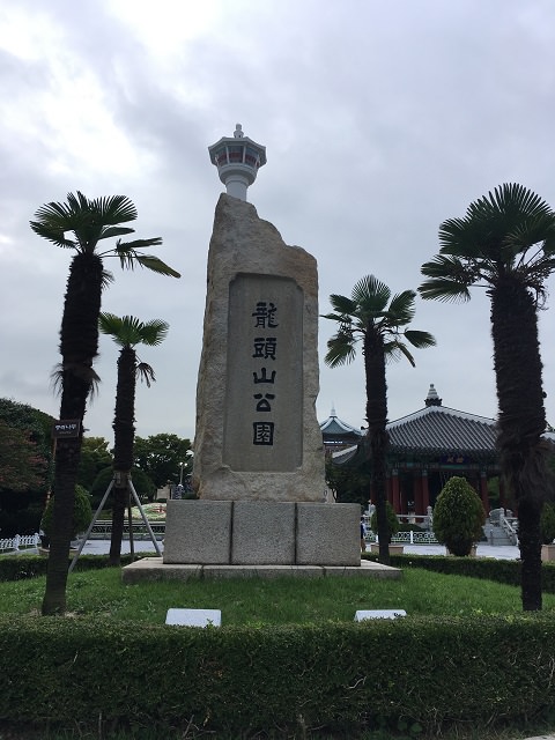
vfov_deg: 61.7
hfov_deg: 48.2
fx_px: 620
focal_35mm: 29
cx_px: 278
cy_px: 370
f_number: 2.2
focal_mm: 4.15
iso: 25
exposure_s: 1/316
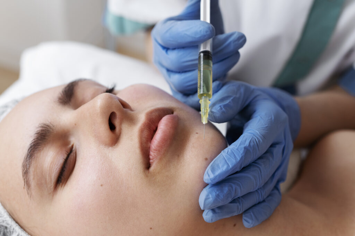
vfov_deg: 26.9
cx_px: 178
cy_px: 118
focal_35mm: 50
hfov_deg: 39.6
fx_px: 493
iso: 640
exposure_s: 1/500
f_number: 5
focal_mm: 50
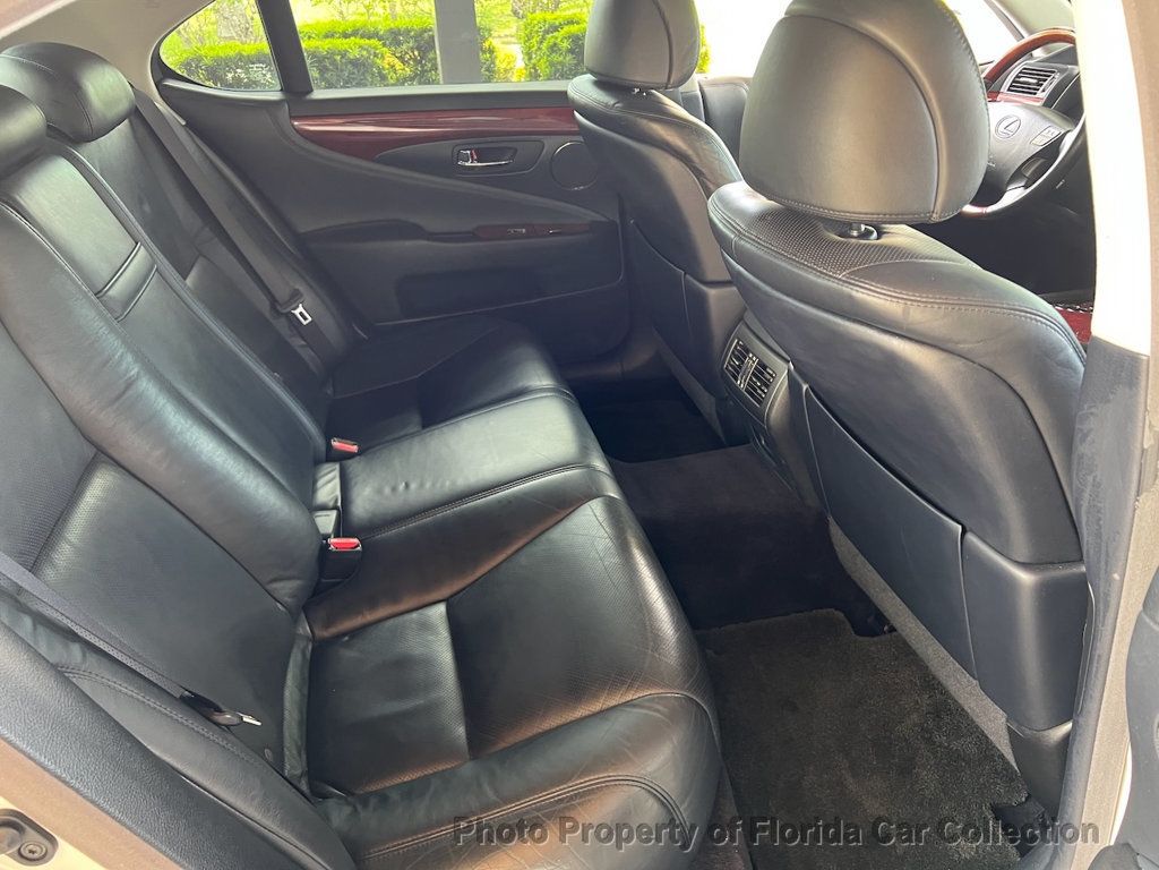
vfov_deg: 53.1
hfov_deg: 67.3
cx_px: 580
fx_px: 871
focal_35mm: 26
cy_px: 435
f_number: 1.5
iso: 250
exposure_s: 1/60
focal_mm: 5.7
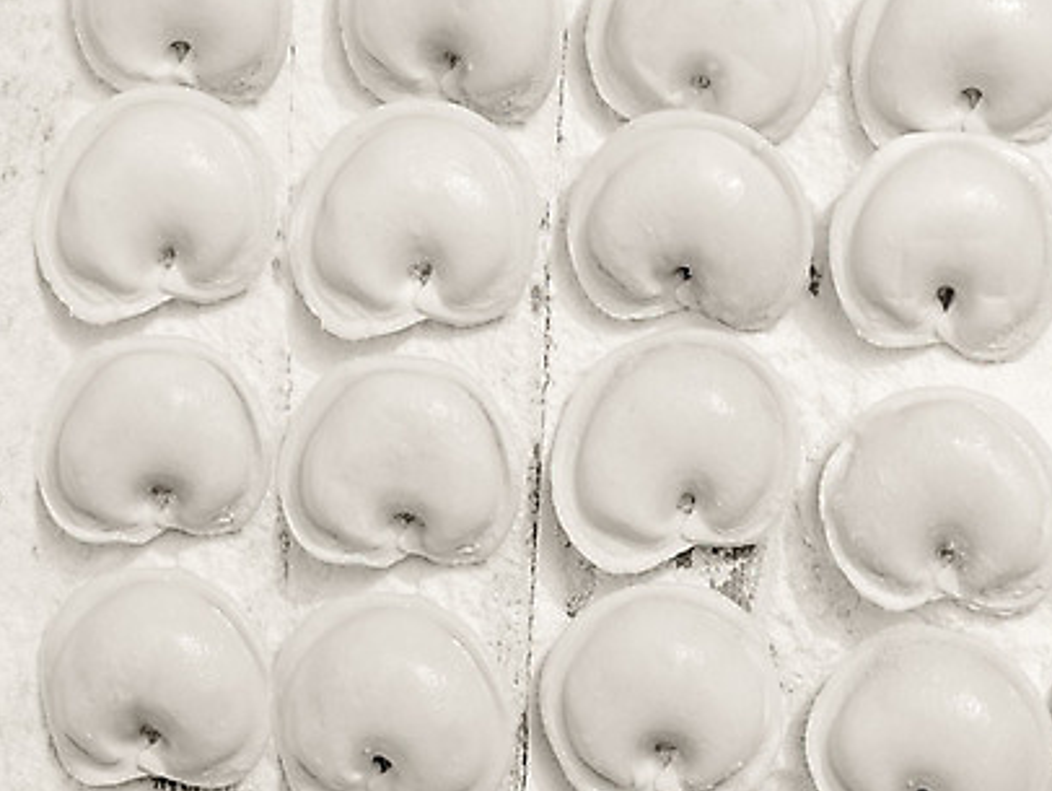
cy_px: 360
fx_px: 3254
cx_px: 692
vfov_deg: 13.8
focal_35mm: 107
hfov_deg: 18.3
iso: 100
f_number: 8
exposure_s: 1/50
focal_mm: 50
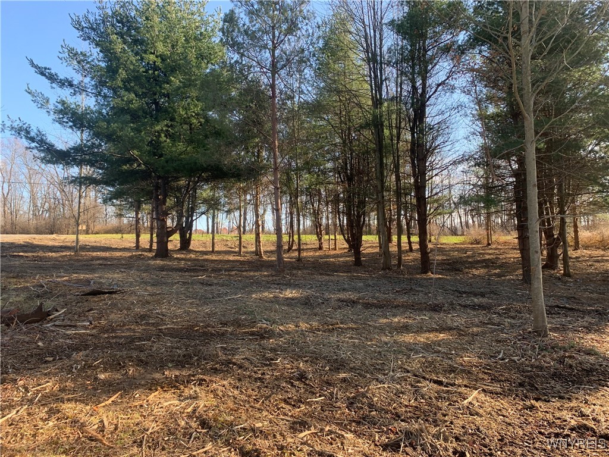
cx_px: 304
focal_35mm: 26
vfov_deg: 53.1
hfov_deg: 67.3
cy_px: 228
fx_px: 457
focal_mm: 4.25
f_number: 1.8
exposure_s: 1/367
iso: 25
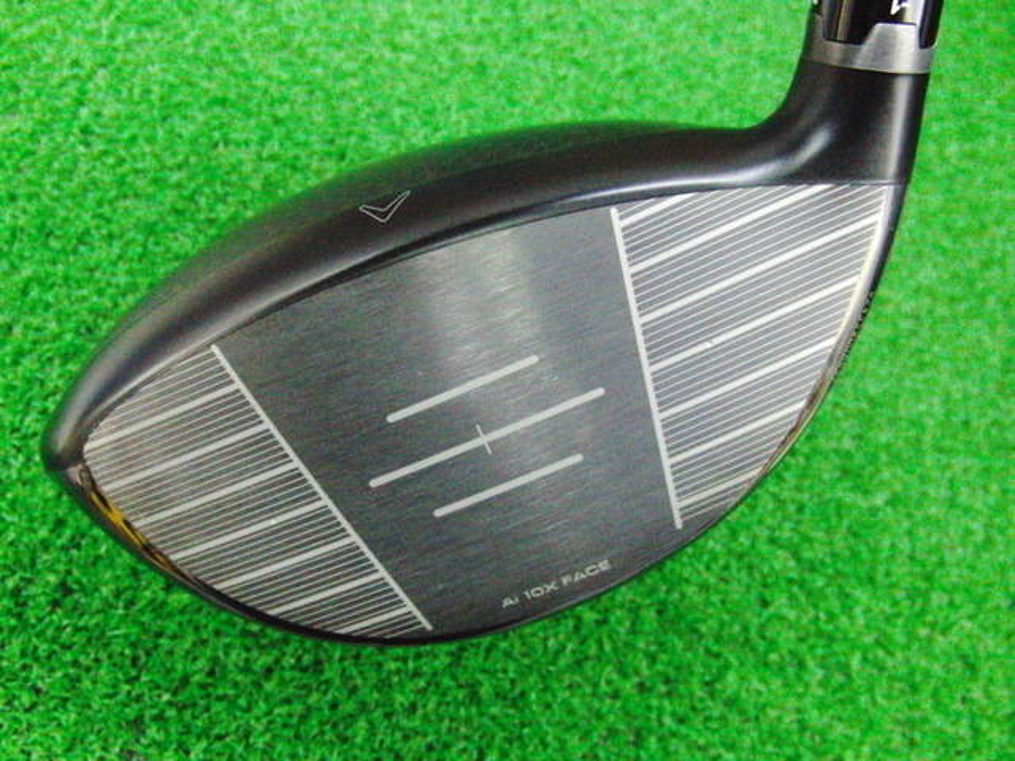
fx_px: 1085
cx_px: 508
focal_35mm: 37
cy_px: 380
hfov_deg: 50.1
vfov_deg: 38.7
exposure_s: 1/125
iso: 3200
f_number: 3.6
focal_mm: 6.42
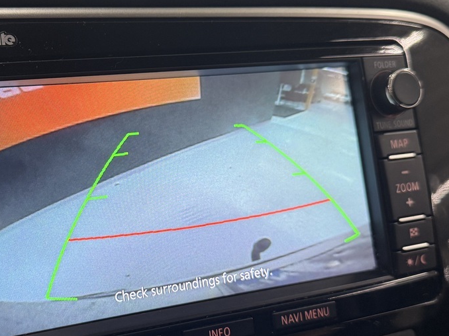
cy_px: 169
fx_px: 661
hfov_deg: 37.1
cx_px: 146
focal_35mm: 51
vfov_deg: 28.5
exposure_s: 1/100
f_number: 1.78
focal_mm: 6.76
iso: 200
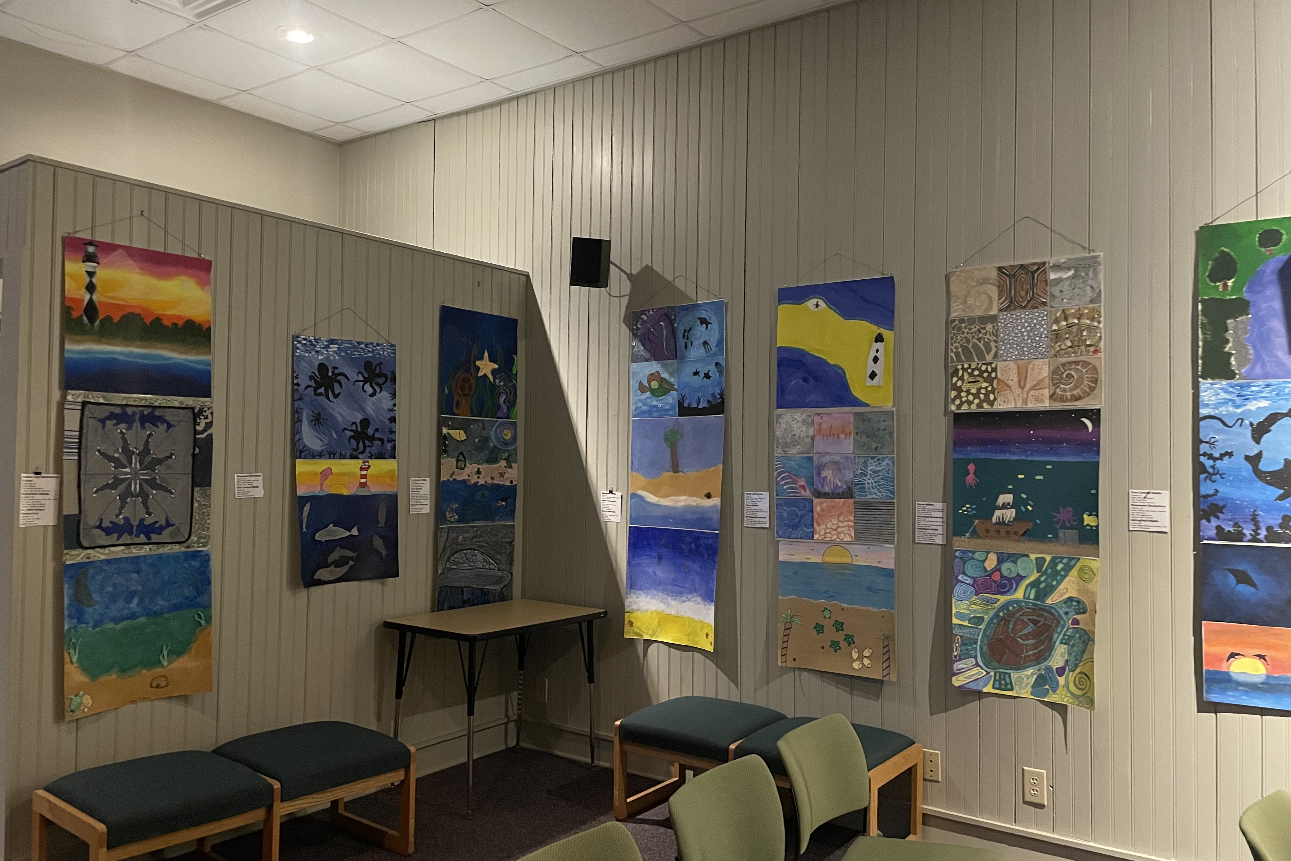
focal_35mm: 28
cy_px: 425
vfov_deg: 46.4
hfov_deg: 65.5
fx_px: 1004
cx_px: 630
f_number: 1.6
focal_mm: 4.2
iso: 800
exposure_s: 1/30
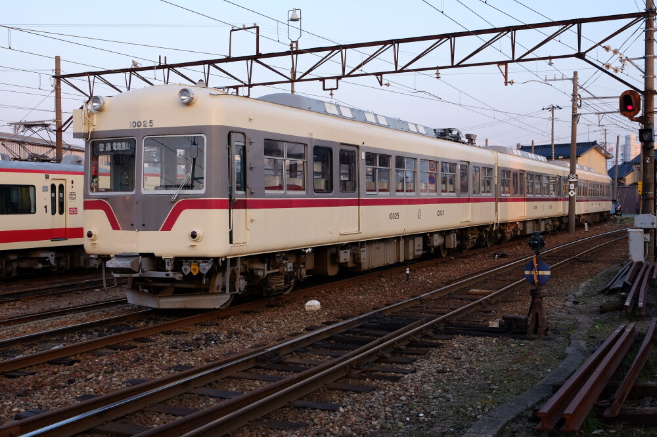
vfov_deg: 31.9
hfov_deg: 46.4
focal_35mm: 42
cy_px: 218
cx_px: 328
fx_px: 766
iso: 200
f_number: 5.6
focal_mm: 28.3
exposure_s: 1/75
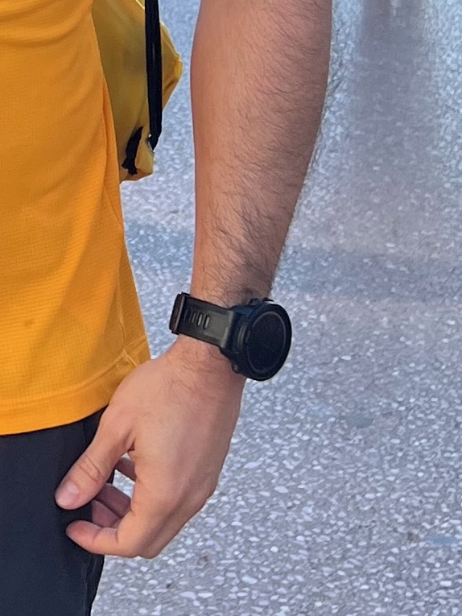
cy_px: -227
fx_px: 2437
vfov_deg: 13.8
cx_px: -274
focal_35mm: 137
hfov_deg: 10.4
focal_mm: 5.7
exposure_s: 1/991
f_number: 1.5
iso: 50
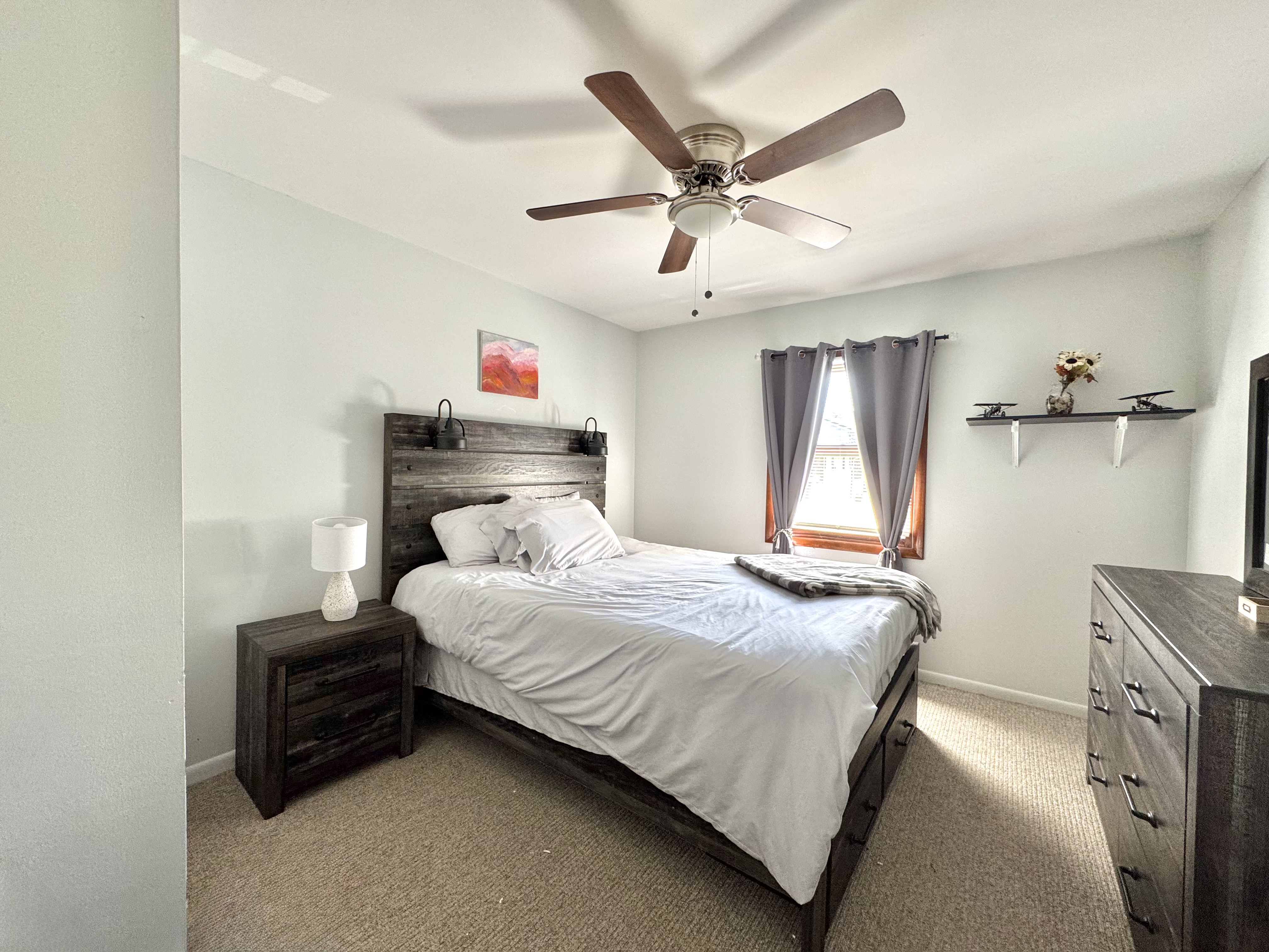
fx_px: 513
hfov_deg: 102.1
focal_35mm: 14
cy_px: 476
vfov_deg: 85.7
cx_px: 634
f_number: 2.2
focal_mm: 2.22
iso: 160
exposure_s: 1/60
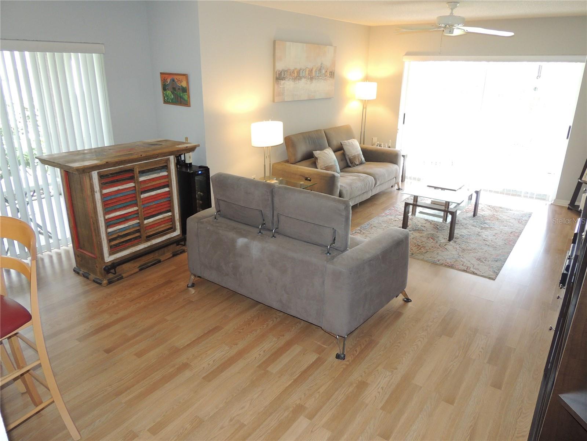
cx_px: 294
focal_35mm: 24
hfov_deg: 71.6
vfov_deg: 56.8
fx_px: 407
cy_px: 220
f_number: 3
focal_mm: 4.3
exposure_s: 1/40
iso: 280
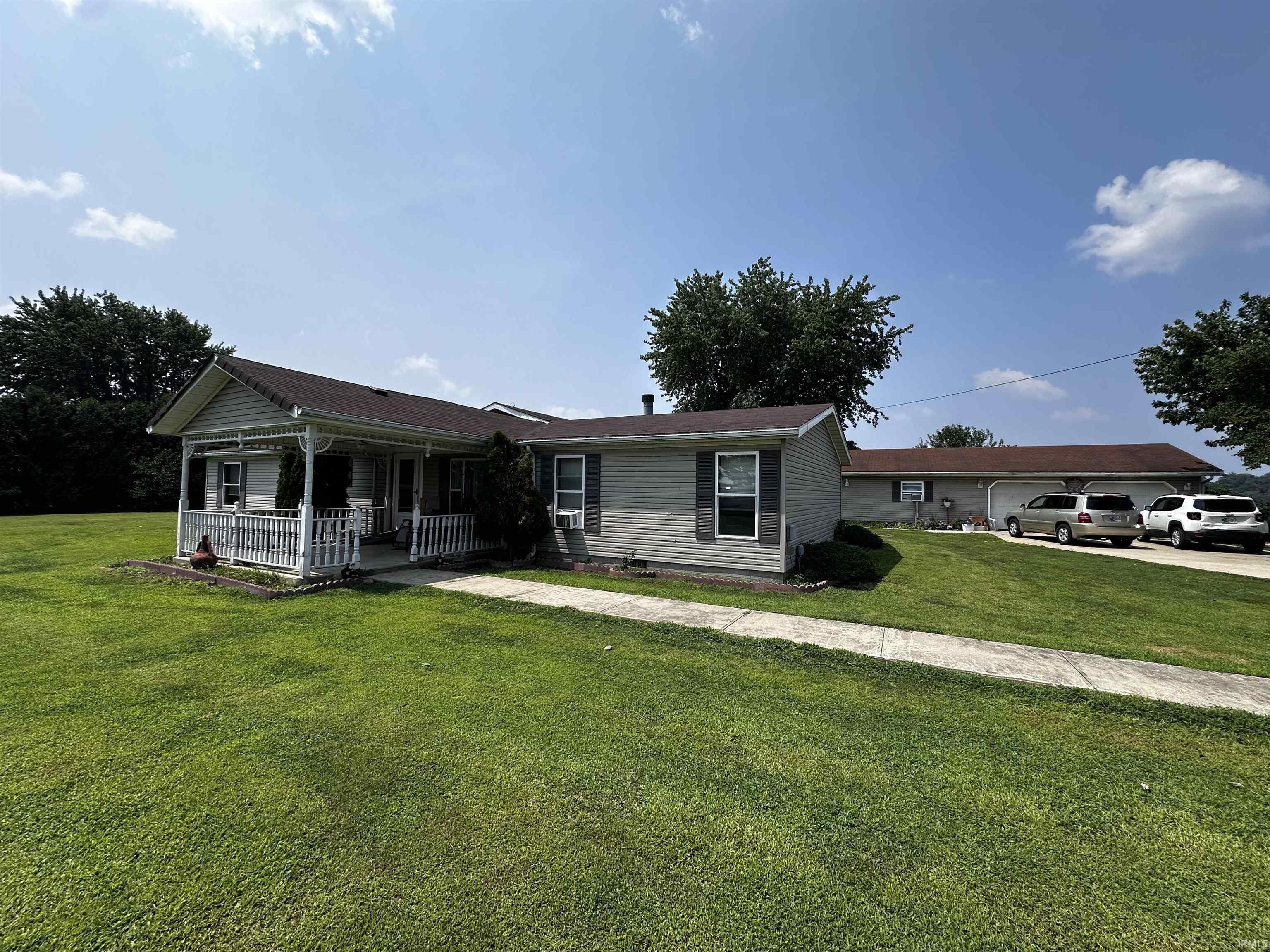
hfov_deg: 102.1
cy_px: 476
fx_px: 514
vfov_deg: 85.7
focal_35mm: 14
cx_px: 635
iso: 50
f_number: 2.2
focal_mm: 2.22
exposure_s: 1/2353
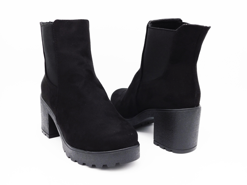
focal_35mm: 40
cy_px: 92
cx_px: 124
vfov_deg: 36.0
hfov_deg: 46.8
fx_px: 285
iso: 125
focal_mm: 7.1
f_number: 3.6
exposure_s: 1/250
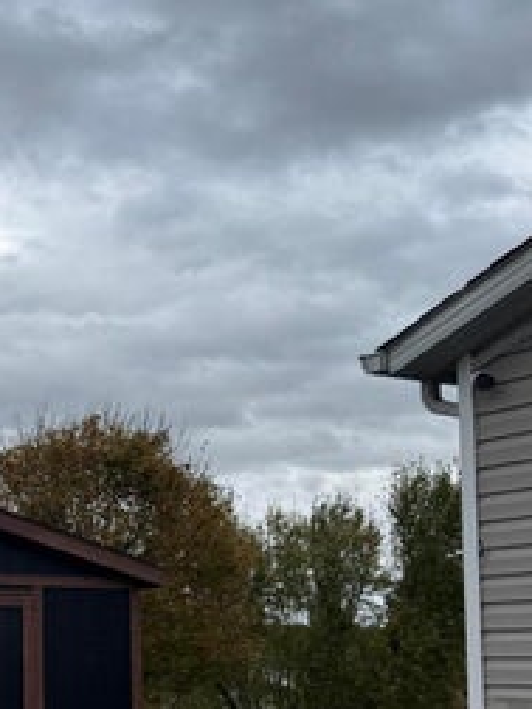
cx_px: -51
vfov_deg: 30.8
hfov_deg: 22.7
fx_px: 1250
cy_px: 582
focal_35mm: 61
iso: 80
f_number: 1.78
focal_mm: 6.76
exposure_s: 1/3279
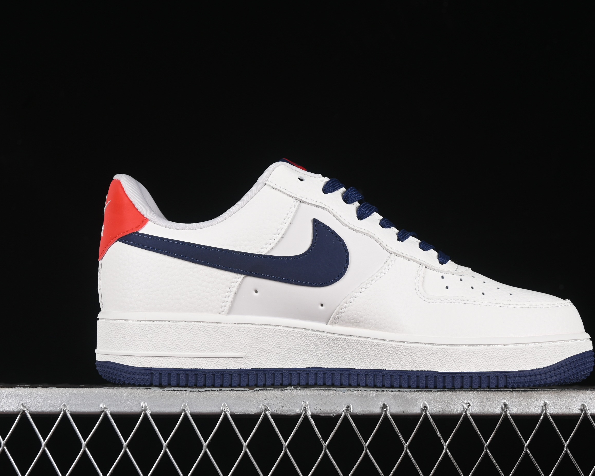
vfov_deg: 18.1
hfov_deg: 22.5
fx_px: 1497
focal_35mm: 85
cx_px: 346
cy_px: 239
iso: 160
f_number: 8
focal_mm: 50
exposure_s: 1/100
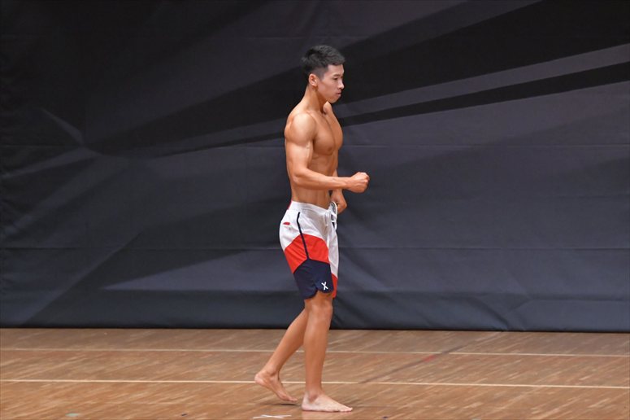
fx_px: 4985
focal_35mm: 285
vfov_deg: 4.8
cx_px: 315
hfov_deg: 7.2
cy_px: 210
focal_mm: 190
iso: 6400
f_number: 5.6
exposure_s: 1/400
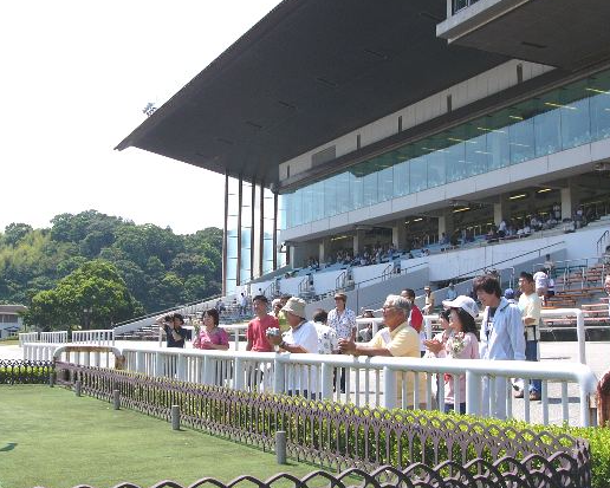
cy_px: 212
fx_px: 831
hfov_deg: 40.2
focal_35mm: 46
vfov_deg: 32.7
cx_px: 260
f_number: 4.6
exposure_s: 1/500
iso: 50
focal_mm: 6.4
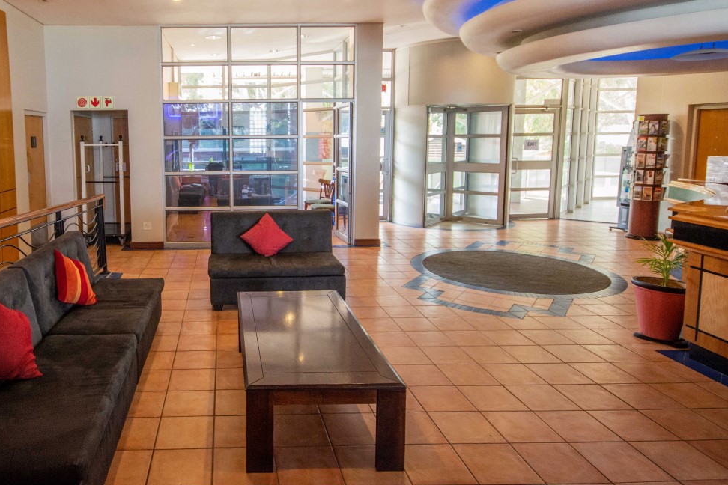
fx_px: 506
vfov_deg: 50.8
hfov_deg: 68.9
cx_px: 227
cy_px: 181
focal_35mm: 25
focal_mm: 12
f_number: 4.5
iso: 1250
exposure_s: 1/60
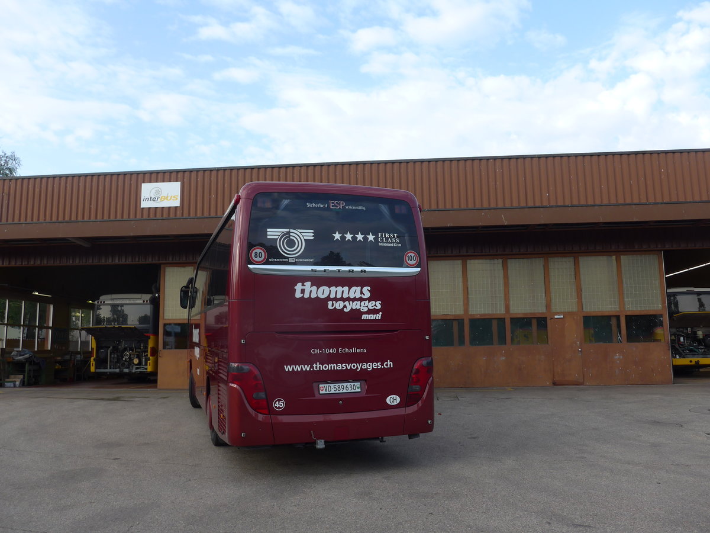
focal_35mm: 29
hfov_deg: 61.7
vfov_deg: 48.2
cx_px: 355
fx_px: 595
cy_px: 266
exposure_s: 1/400
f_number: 2.8
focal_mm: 6
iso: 80
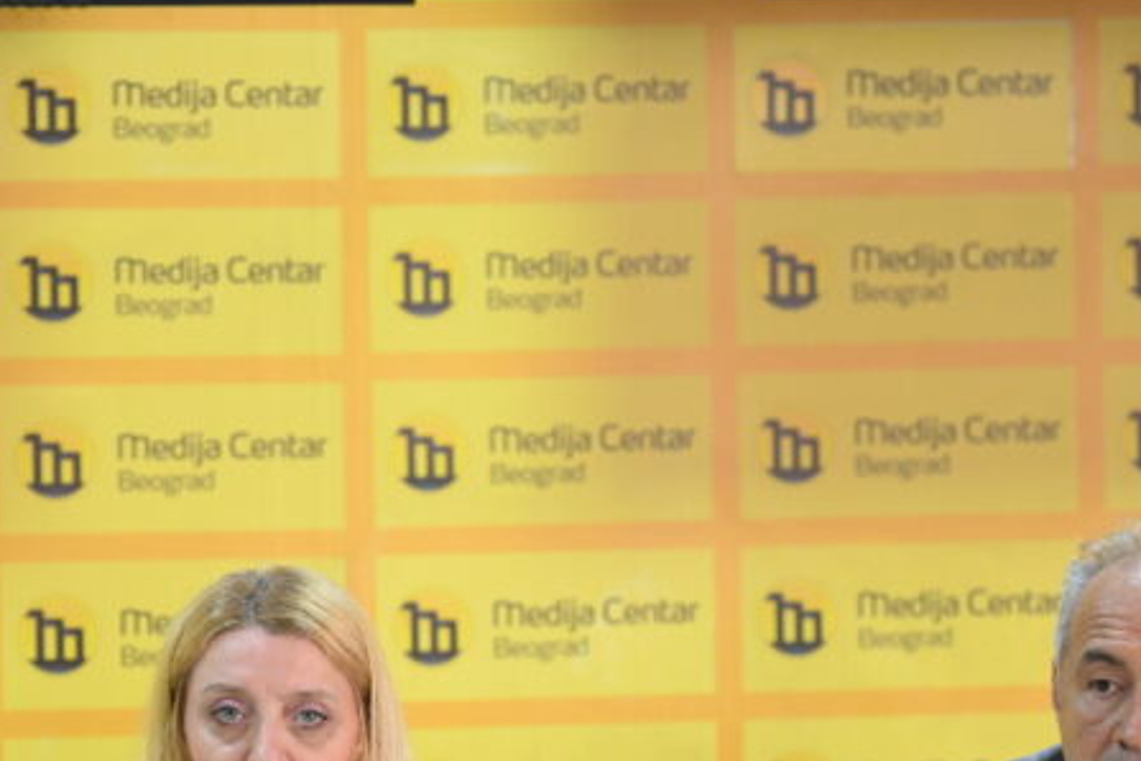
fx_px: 7986
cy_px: 614
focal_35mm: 252
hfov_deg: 8.2
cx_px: 245
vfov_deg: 5.4
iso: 1600
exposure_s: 1/160
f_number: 2.8
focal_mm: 110
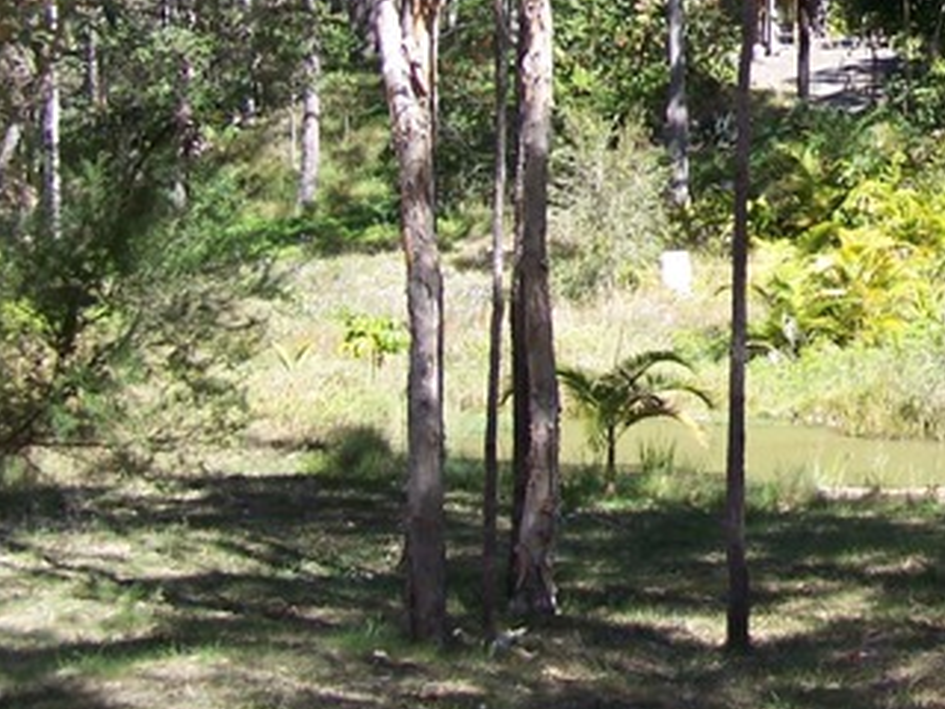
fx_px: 2593
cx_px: 1051
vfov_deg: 15.2
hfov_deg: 19.7
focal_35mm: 95
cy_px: -59
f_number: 2.8
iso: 80
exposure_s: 1/320
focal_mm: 6.3
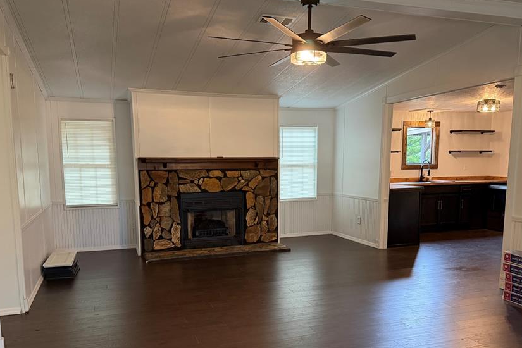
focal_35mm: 31
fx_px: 449
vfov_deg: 42.0
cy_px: 219
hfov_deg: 60.3
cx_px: 268
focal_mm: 6.76
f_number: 1.78
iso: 640
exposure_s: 1/60
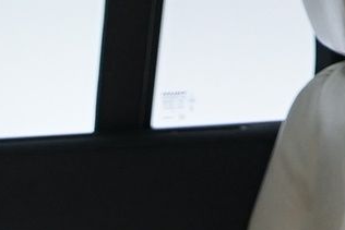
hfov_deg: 9.3
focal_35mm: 221
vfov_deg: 5.8
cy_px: 714
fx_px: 2119
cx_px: 14
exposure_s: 1/8
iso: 1000
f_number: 3.5
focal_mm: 28
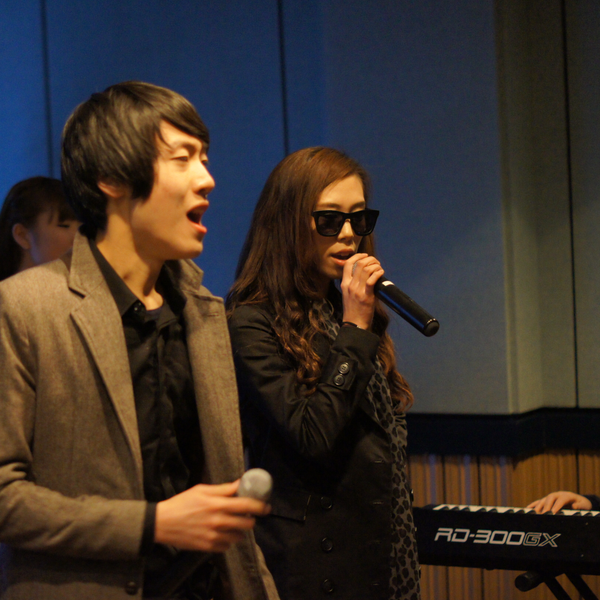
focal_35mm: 96
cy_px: 300
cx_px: 169
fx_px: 1883
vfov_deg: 18.1
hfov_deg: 18.0
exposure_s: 1/80
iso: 1600
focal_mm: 50
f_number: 2
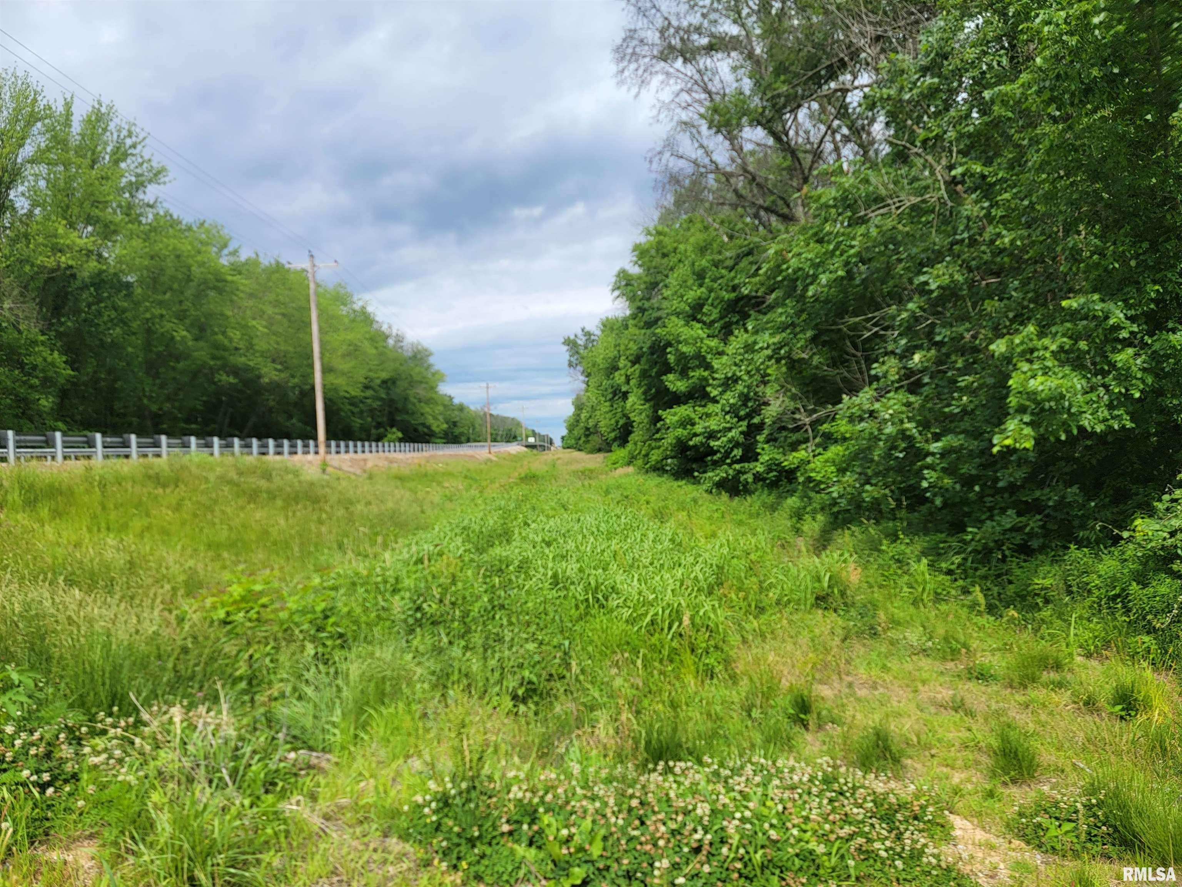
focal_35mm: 24
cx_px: 591
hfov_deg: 71.6
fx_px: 820
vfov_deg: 56.8
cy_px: 444
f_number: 1.8
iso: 16
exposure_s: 1/1005
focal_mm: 6.7
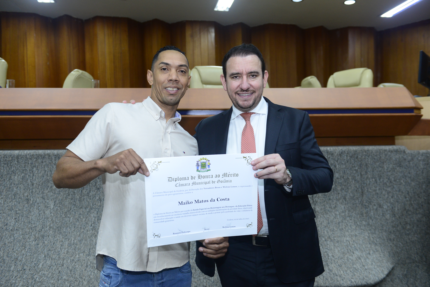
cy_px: 144
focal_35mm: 34
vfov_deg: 38.9
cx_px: 215
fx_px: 406
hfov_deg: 55.8
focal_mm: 34
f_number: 5.6
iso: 2000
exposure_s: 1/125
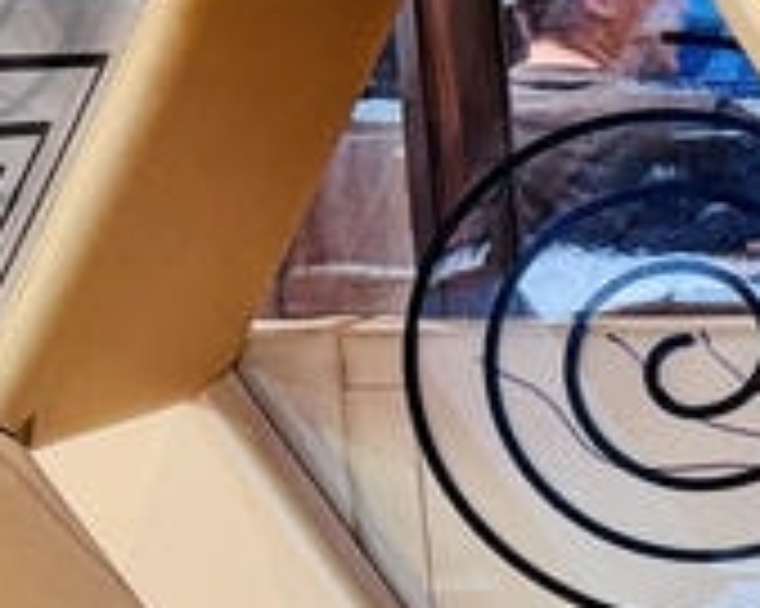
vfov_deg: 9.1
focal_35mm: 166
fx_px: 3732
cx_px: 1466
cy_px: 887
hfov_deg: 10.7
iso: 250
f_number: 1.78
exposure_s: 1/60
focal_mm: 6.76
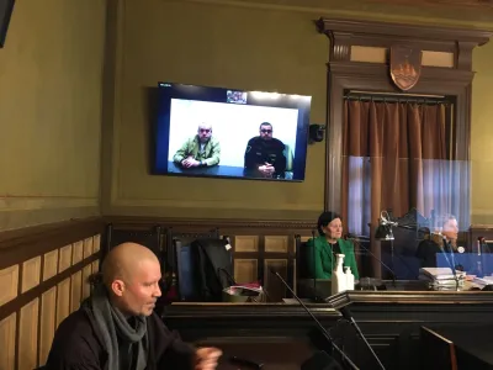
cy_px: 185
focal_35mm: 29
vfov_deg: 48.2
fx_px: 413
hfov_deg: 61.7
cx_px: 246
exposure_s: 1/17
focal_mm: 4.15
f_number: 2.2
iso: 200
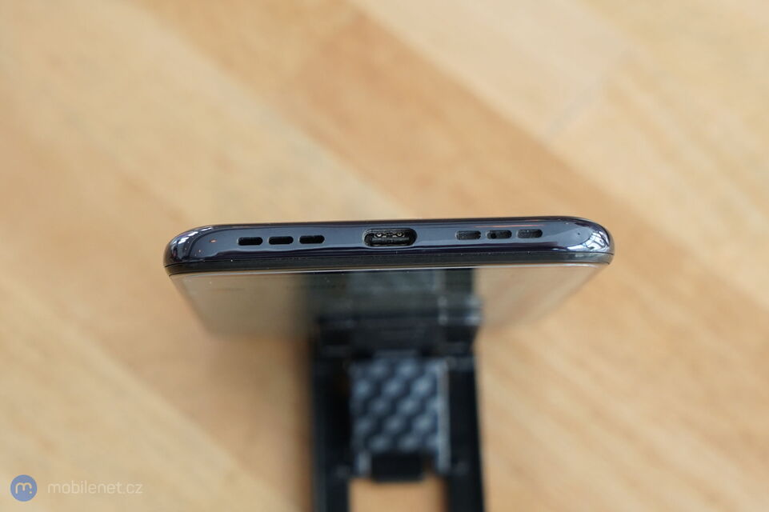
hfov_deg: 29.3
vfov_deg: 19.7
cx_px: 384
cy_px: 256
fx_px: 1473
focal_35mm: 69
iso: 1600
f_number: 7.1
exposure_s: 1/160
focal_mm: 69
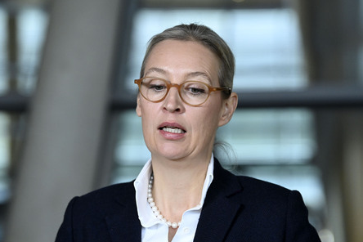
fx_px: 1432
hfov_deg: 14.4
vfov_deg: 9.7
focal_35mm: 142
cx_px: 179
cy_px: 122
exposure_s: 1/400
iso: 8000
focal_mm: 140
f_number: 4
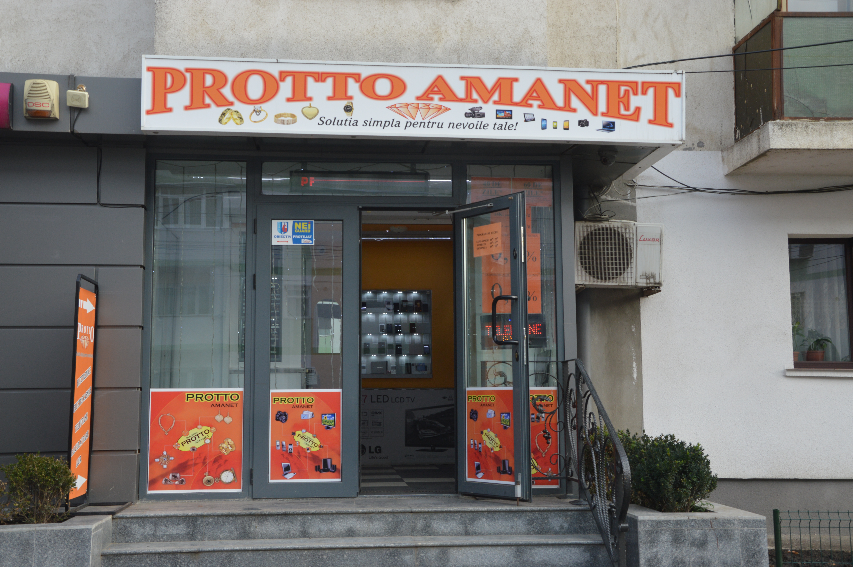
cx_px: 426
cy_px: 284
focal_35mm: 45
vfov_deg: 29.8
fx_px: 1065
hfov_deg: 43.6
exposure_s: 1/125
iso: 250
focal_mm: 30
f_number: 8
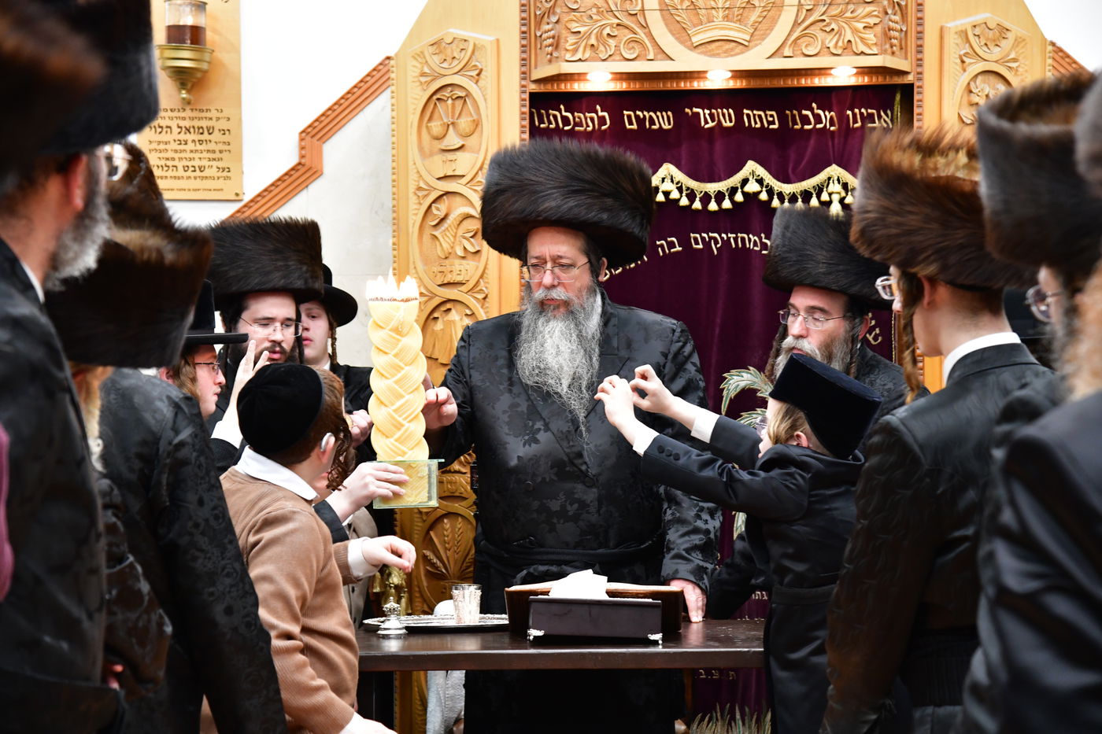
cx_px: 551
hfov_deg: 23.6
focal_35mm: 86
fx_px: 2632
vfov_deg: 15.9
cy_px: 367
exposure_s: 1/100
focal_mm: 86
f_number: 5.6
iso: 3200
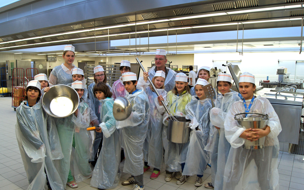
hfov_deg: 66.5
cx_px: 150
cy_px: 100
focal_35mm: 28
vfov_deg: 44.5
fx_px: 232
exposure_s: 1/50
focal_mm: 18
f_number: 5.6
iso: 200
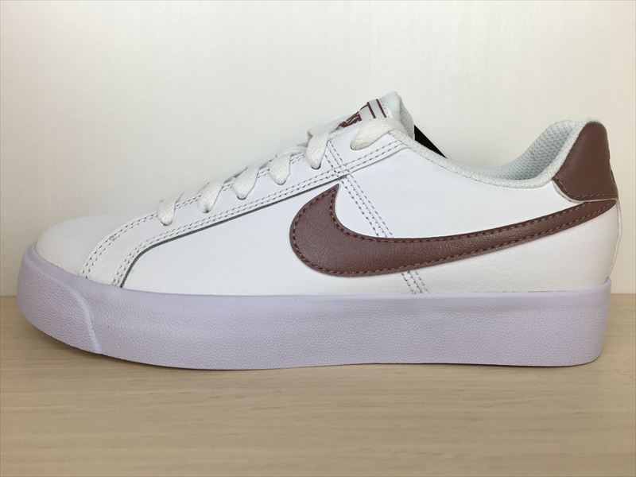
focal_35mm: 29
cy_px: 238
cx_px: 318
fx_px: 533
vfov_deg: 48.2
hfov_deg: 61.7
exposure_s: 1/172
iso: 25
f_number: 2.2
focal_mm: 4.15
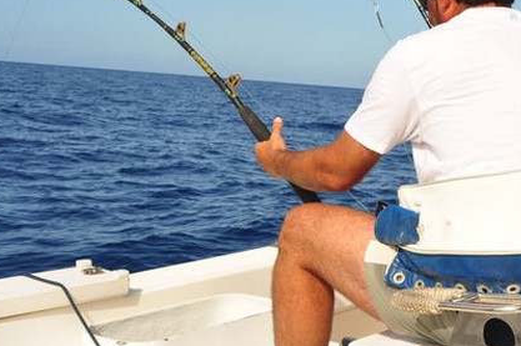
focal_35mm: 66
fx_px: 951
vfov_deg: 20.5
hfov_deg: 30.2
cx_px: 377
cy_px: 93
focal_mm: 29
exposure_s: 1/320
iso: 200
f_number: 10
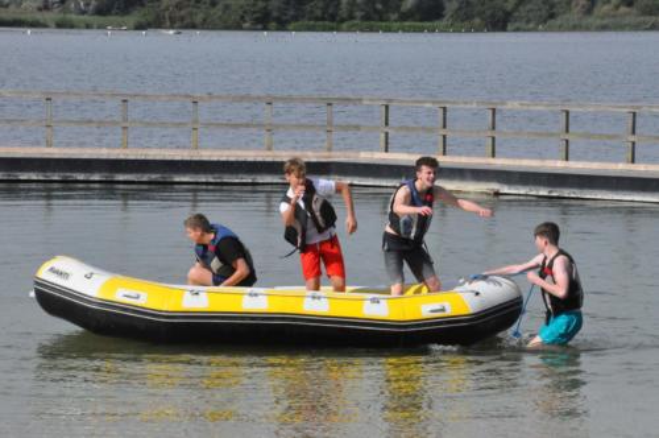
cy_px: 219
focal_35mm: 158
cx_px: 330
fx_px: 2879
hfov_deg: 13.1
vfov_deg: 8.7
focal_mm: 105
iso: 3200
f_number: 20
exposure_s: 1/1600
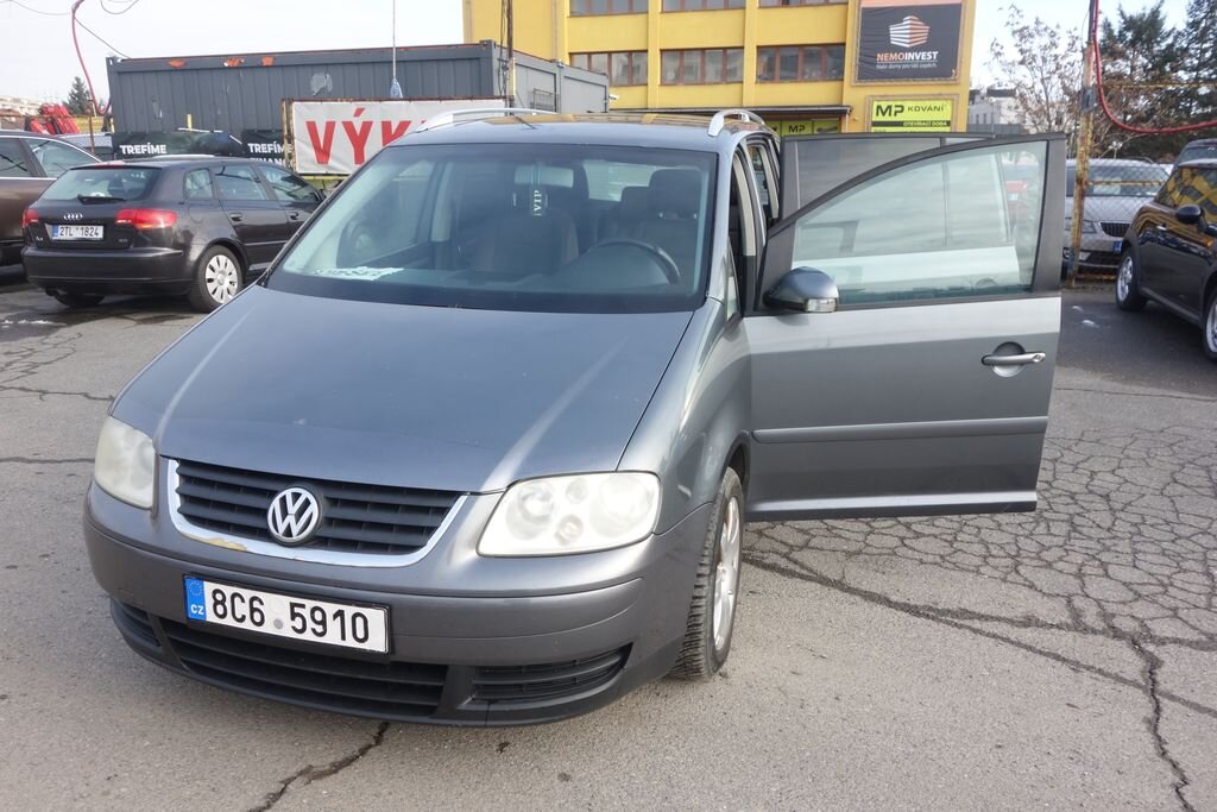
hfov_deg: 65.5
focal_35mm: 28
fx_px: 947
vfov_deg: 46.4
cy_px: 406
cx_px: 608
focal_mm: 10.4
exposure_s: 1/100
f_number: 5.6
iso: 125
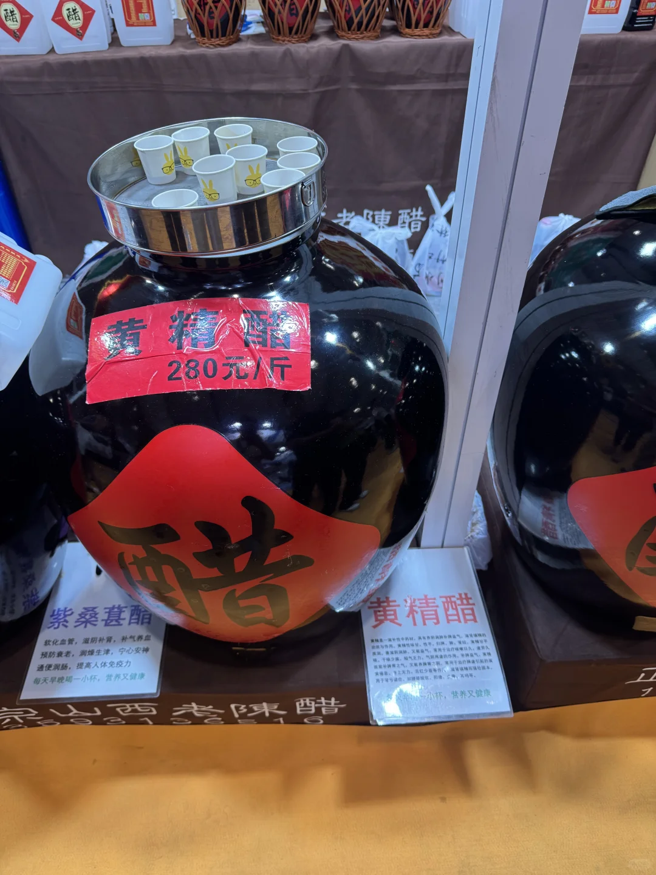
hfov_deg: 56.8
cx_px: 328
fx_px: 606
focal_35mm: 24
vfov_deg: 71.6
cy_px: 438
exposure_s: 1/100
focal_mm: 6.76
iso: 125
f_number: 1.78
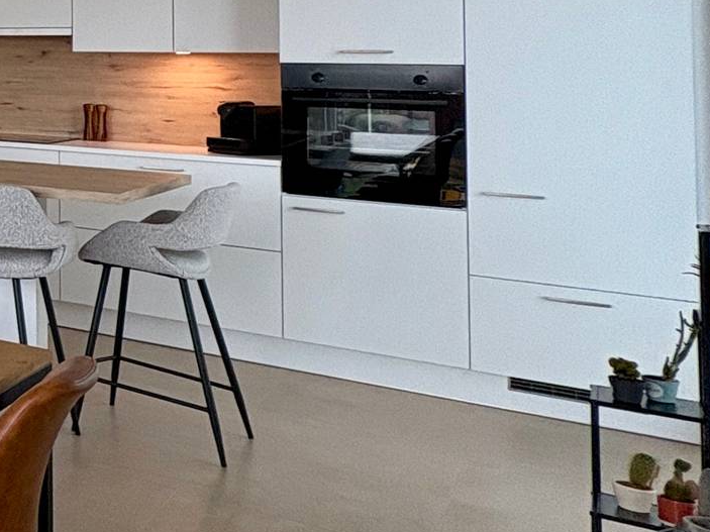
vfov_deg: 27.2
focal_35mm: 51
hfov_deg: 22.2
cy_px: 21
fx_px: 1046
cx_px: -568
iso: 100
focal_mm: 2.22
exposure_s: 1/99
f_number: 2.2
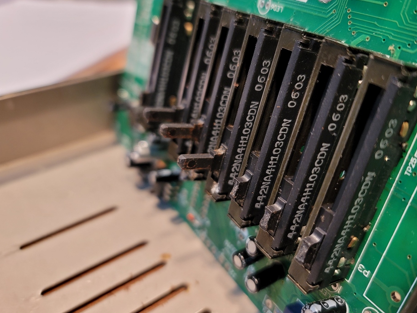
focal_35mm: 28
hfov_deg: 63.3
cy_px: 155
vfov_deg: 49.8
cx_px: 232
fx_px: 337
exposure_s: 1/119
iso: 200
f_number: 1.8
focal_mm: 7
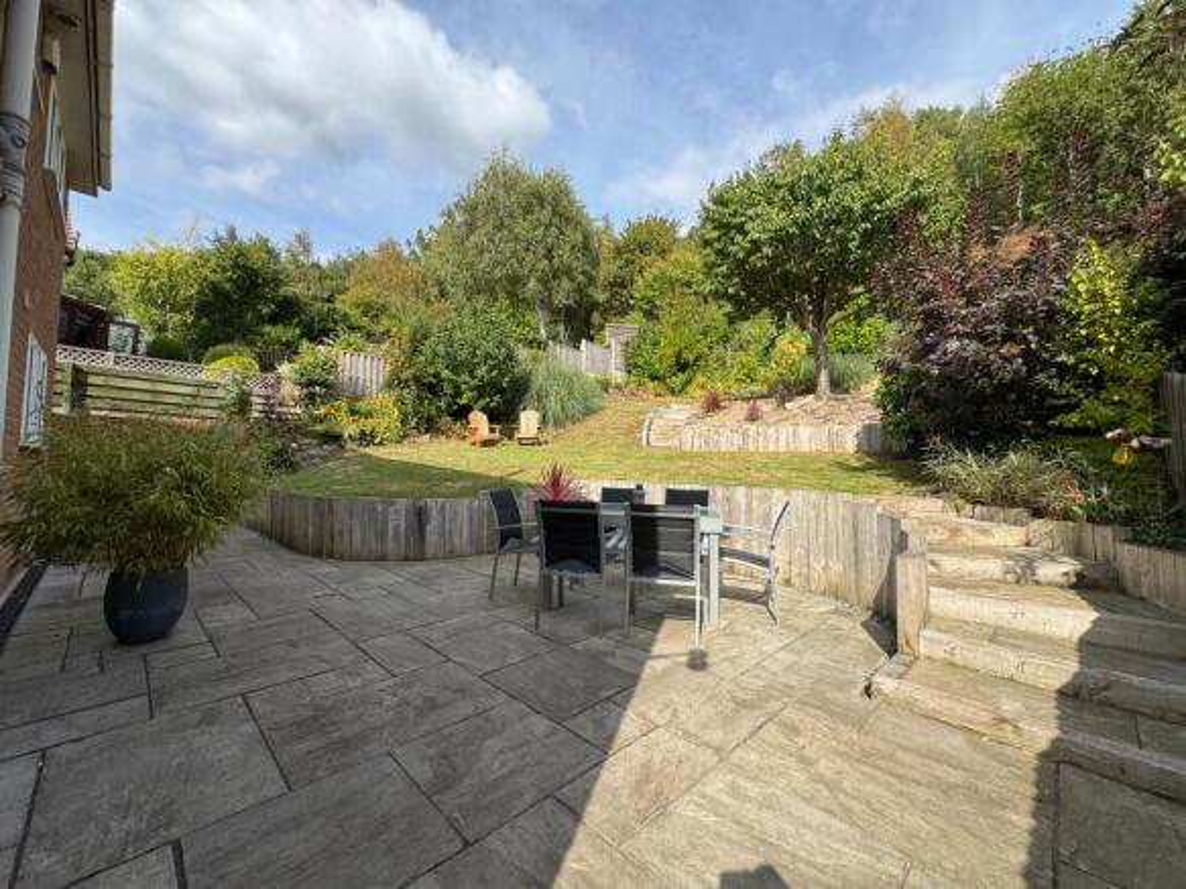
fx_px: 480
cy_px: 444
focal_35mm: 14
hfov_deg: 102.1
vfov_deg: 85.7
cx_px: 593
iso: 50
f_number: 2.2
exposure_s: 1/1110
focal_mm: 2.22
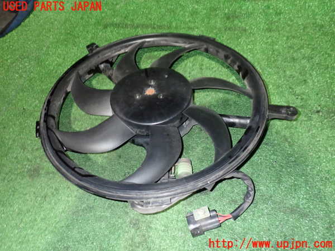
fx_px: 290
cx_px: 168
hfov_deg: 60.0
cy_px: 126
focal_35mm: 30
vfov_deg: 46.8
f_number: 2.3
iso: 640
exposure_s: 1/30
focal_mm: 5.4
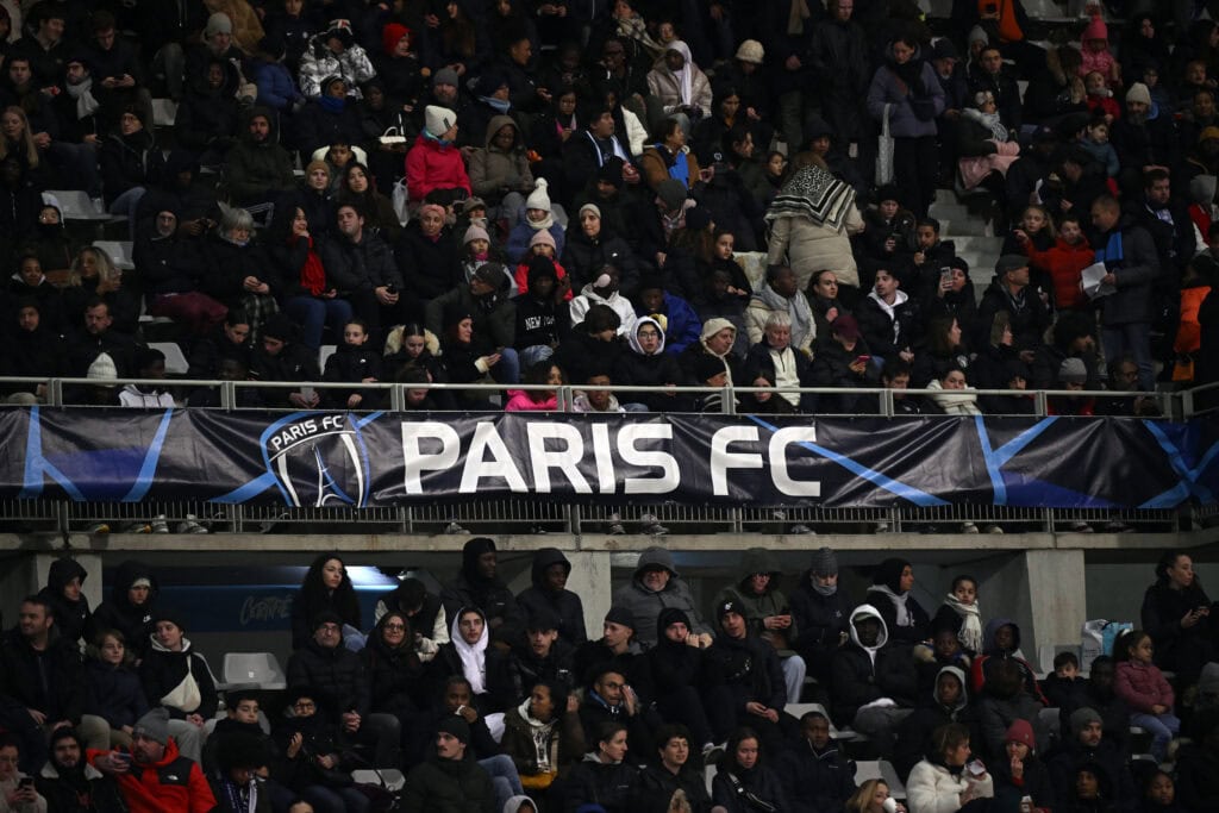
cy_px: 406
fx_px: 6773
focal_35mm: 200
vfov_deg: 6.9
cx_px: 610
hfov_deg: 10.3
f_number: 3.2
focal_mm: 200
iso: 4000
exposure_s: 1/1000
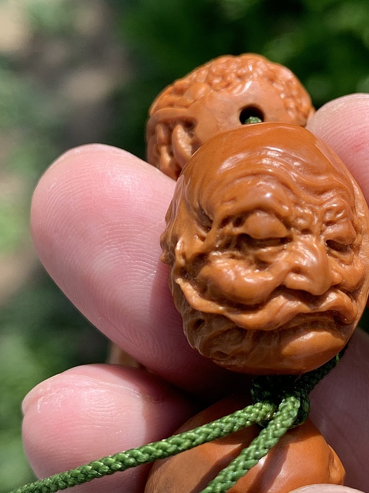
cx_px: 258
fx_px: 810
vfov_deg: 33.7
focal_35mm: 57
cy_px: 215
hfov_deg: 25.5
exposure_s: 1/1076
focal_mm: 4.25
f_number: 1.8
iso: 25
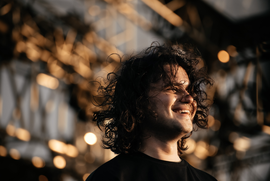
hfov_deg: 9.4
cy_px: 90
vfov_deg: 6.3
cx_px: 135
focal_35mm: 220
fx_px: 1651
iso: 1000
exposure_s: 1/2500
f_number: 5.6
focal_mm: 220
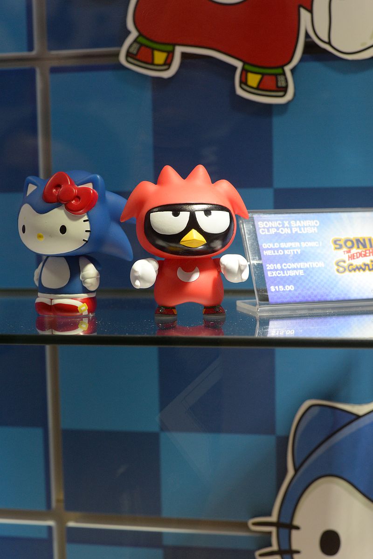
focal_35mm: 50
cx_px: 186
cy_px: 280
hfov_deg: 27.0
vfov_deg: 39.6
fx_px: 776
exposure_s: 1/160
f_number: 6.3
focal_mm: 50
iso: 2000
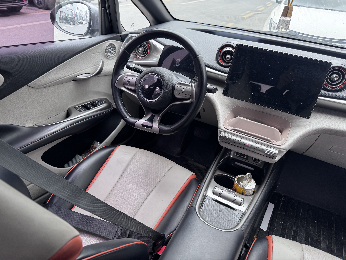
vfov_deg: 56.8
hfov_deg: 71.6
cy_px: 130
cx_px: 173
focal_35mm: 24
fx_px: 240
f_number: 1.78
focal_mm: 6.76
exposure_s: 1/91
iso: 125
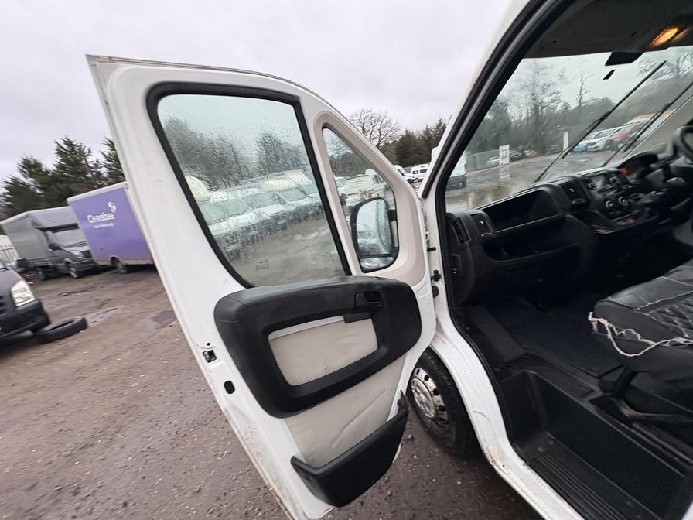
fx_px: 280
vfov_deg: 85.7
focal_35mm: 14
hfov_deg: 102.1
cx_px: 346
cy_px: 260
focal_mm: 2.22
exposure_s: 1/67
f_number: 2.2
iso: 250
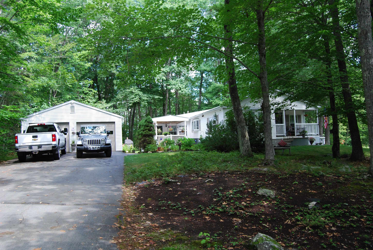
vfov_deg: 40.1
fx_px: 342
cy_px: 125
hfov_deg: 57.2
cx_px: 186
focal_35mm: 33
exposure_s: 1/80
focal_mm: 22
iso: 200
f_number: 5
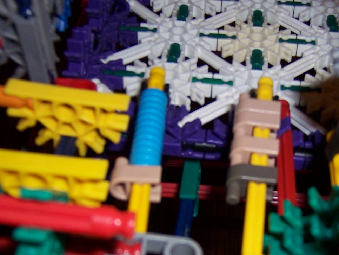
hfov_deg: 35.9
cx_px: 218
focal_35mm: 53
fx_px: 519
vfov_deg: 27.0
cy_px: 204
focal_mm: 5.5
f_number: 2.8
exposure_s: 1/60
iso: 80
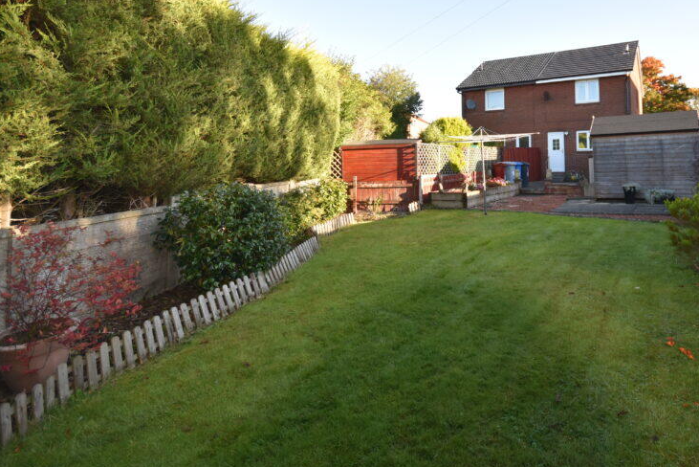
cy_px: 147
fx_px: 408
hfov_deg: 80.1
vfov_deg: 57.9
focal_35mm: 21
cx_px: 426
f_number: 5.6
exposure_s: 1/125
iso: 180
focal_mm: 10
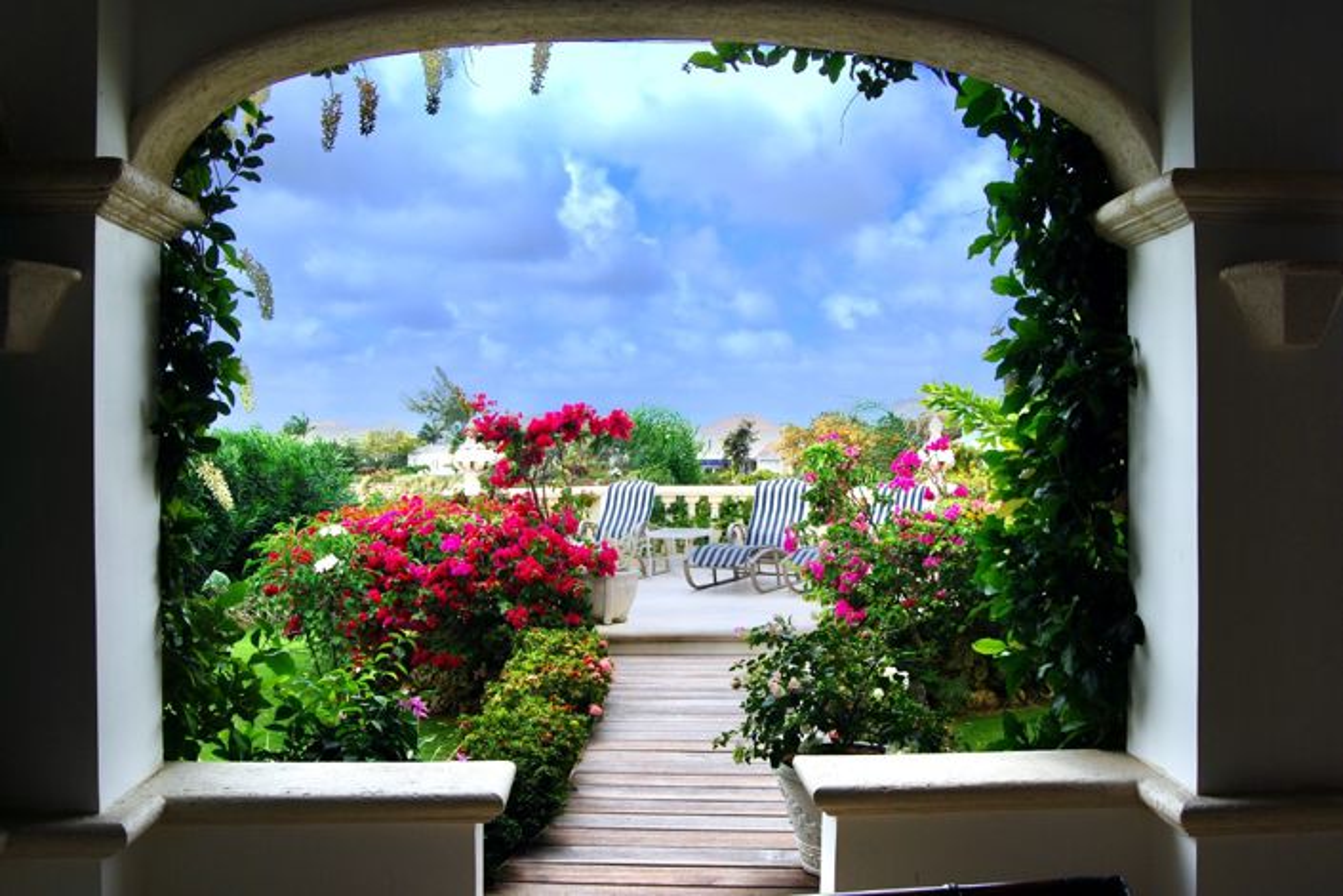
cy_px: 448
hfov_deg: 55.1
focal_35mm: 34
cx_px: 672
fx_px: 1287
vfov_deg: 38.4
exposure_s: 1/160
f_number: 8
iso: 100
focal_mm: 23
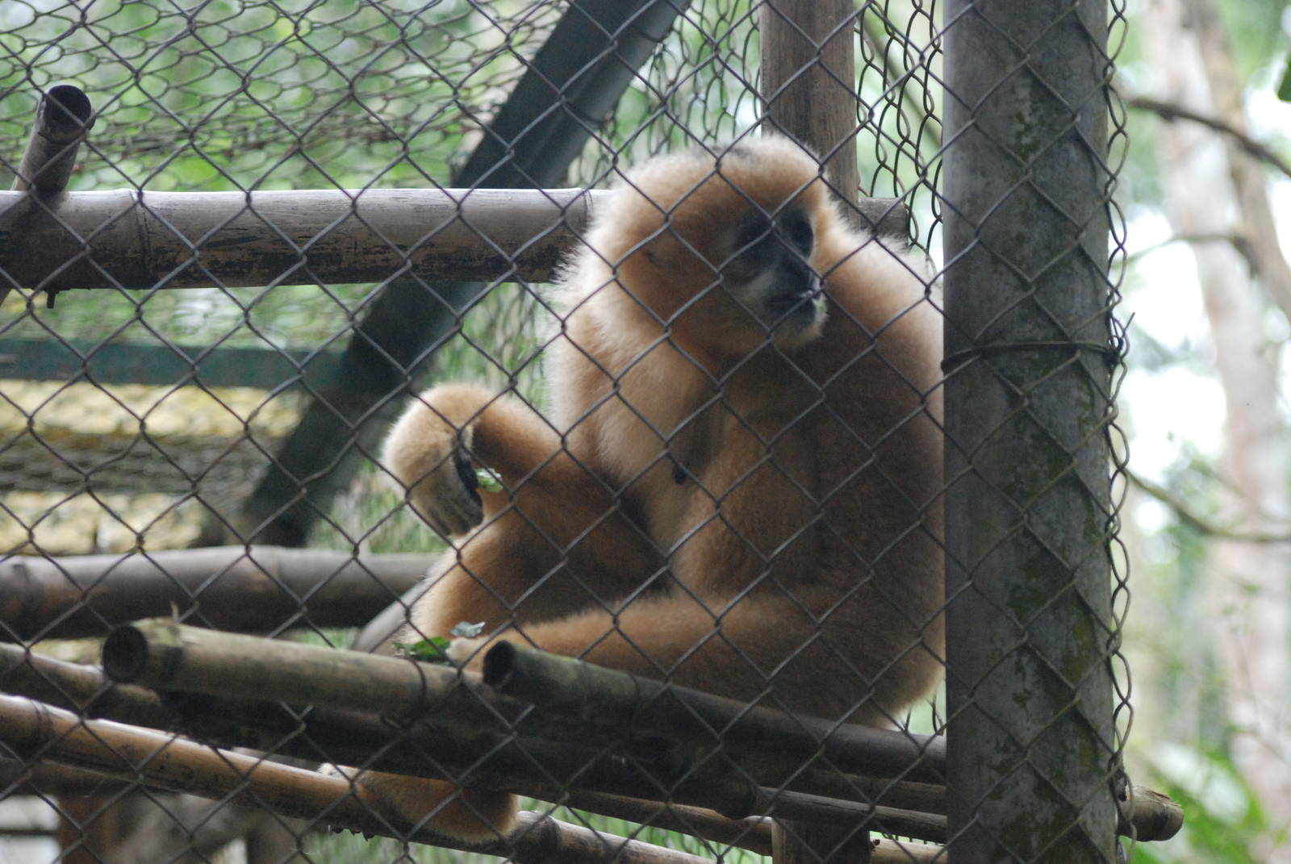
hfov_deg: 10.1
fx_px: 7270
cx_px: 646
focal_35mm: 202
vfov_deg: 6.8
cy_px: 432
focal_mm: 135
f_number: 4.2
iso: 1600
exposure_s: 1/160
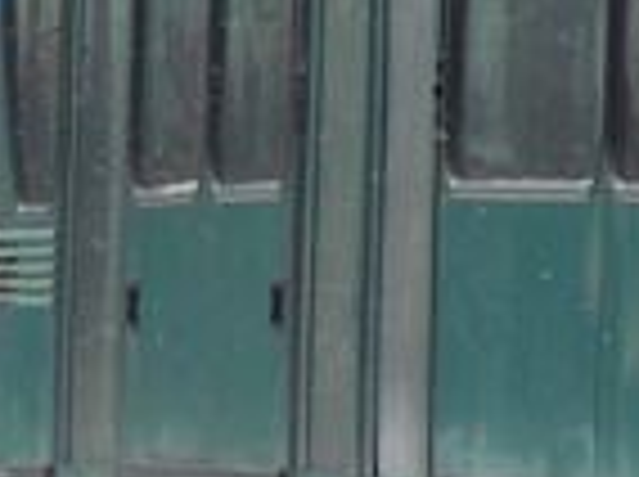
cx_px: 720
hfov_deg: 2.7
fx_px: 13766
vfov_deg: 2.0
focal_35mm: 747
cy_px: 598
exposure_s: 1/640
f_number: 4.7
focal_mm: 19.1
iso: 100
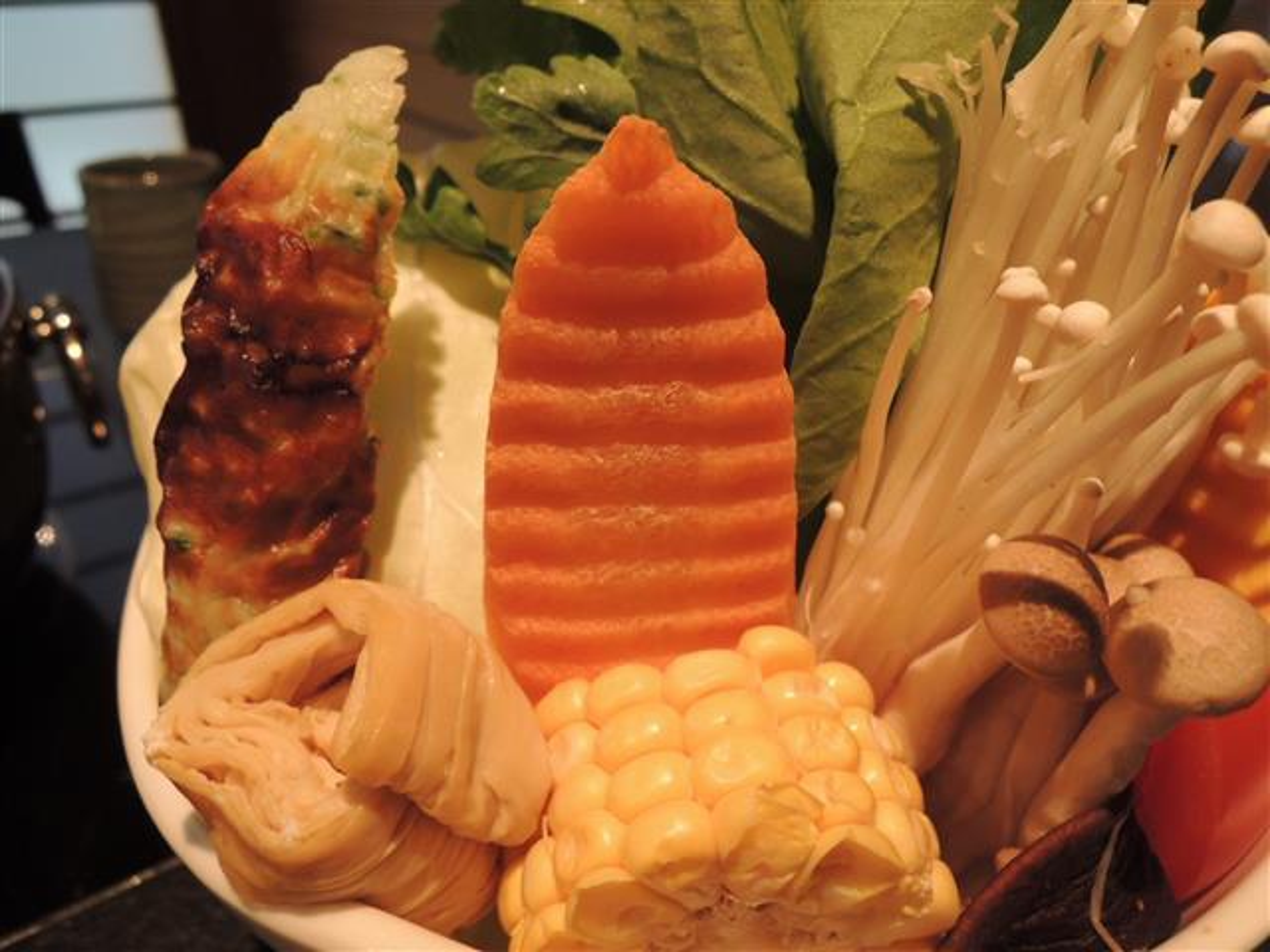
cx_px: 635
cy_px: 476
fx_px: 881
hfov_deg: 71.6
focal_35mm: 24
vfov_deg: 56.8
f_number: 2.8
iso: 400
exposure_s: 1/20
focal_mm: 4.3
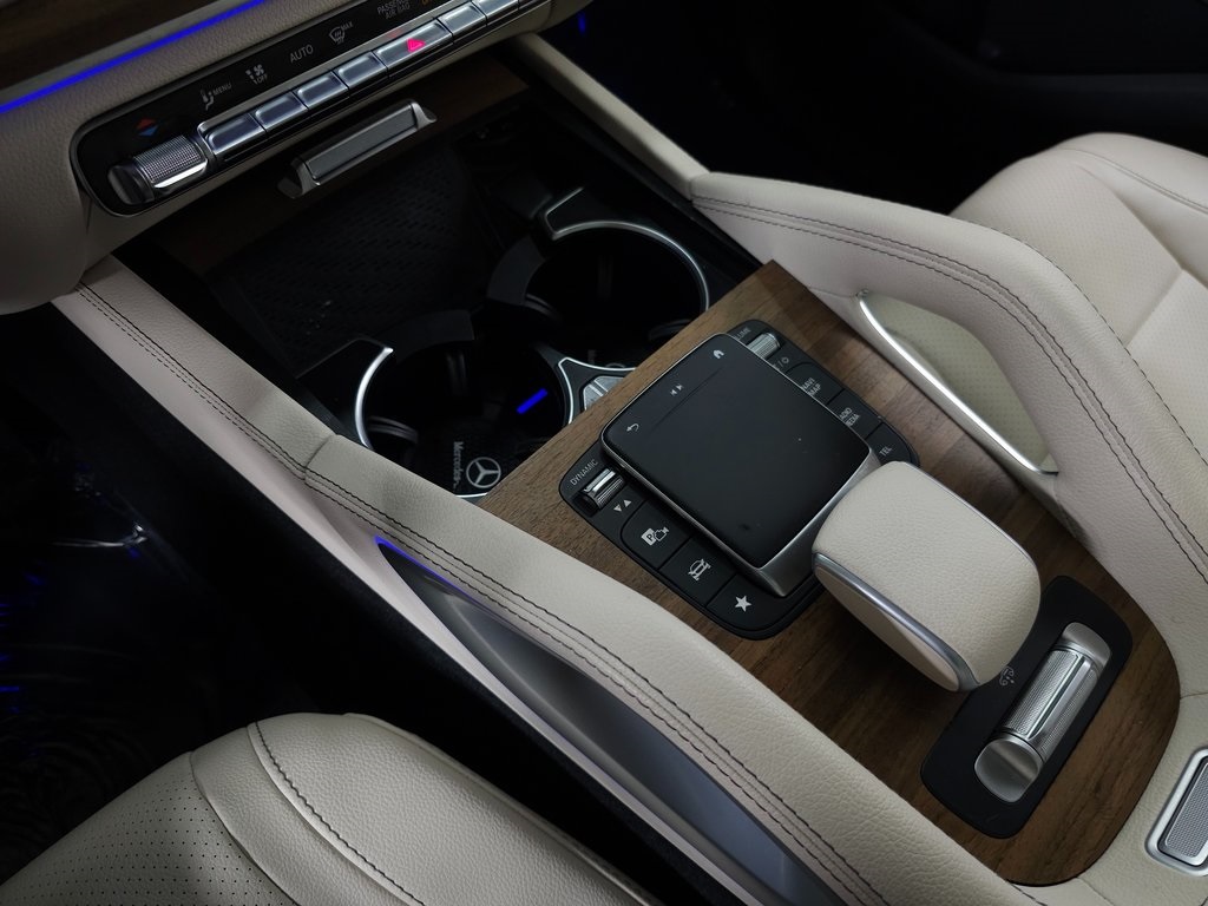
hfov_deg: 73.9
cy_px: 453
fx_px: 803
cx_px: 604
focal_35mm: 23
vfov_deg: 58.9
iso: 125
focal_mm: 6.3
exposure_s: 1/60
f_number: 1.7
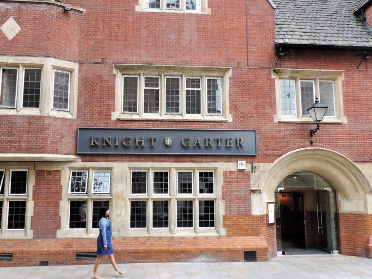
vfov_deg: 49.7
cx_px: 186
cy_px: 140
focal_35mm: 28
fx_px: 301
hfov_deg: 63.4
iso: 80
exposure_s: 1/125
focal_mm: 4.9
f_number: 3.1
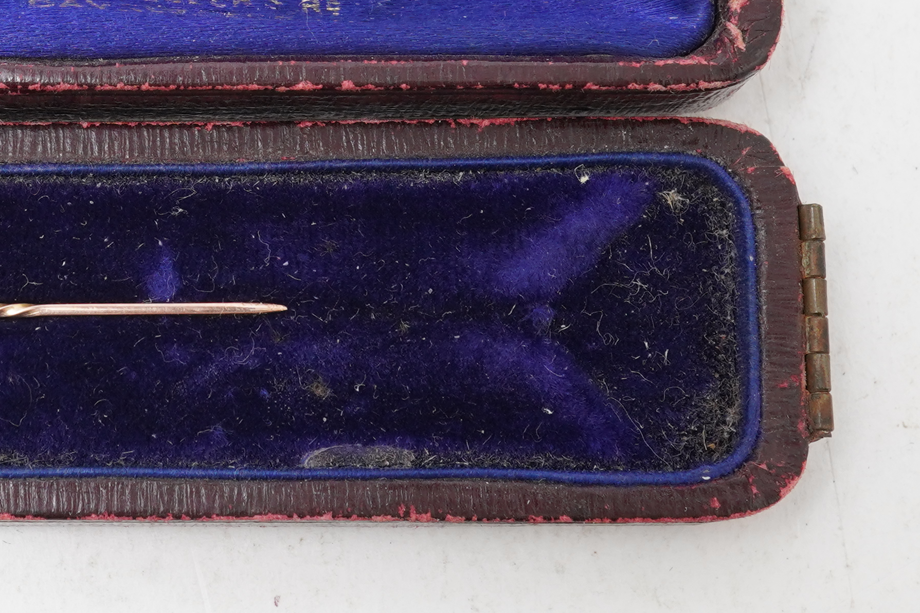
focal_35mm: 99
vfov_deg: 13.7
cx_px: 116
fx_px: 2530
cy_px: 36
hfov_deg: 20.3
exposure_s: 1/125
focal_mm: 30
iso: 800
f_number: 18
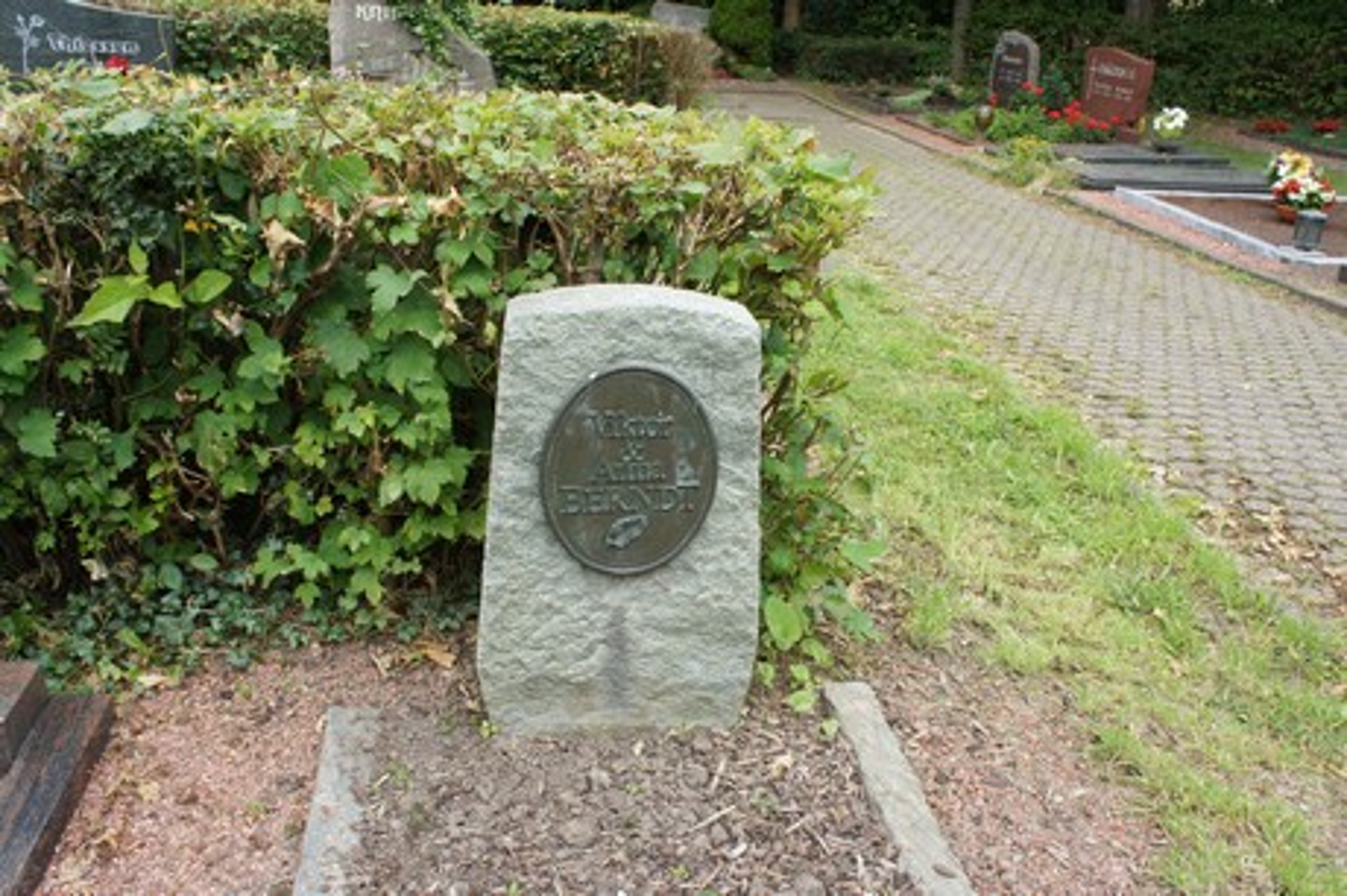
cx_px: 674
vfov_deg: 43.5
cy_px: 448
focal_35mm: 30
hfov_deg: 62.0
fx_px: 1122
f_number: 6.3
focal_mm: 20
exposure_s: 1/200
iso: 400
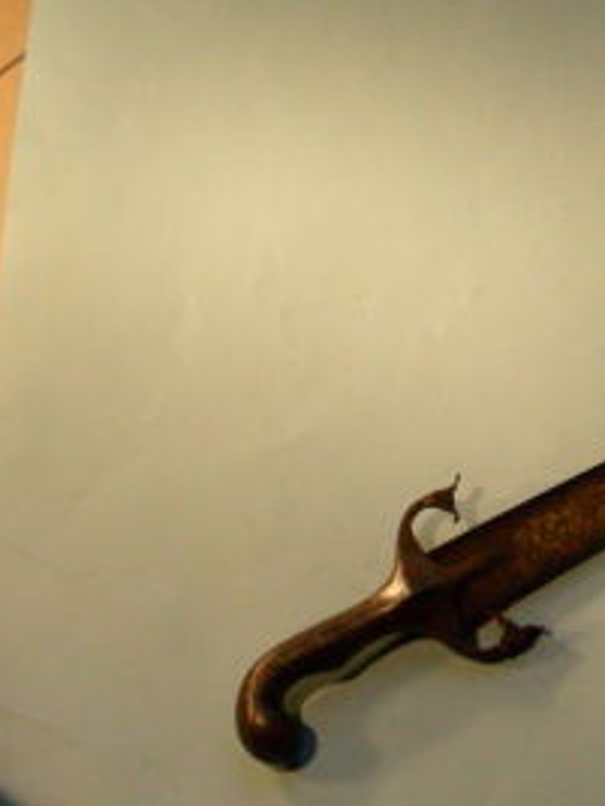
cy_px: 426
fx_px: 1911
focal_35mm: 82
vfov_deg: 23.8
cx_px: 743
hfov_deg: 17.1
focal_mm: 7.4
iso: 400
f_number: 4
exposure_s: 1/398
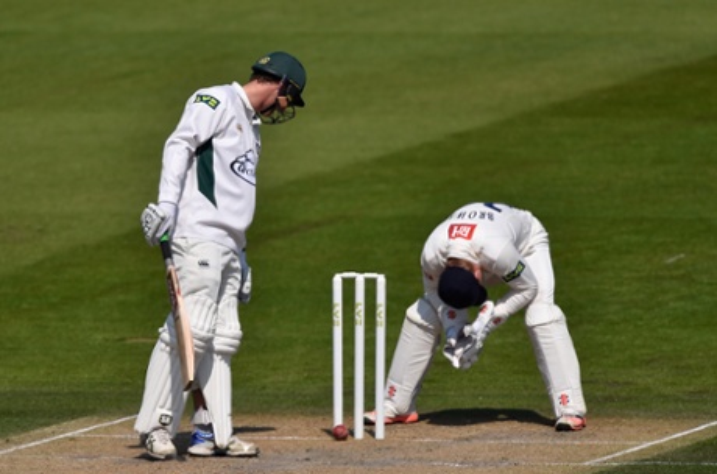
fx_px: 13903
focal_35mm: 700
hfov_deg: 3.0
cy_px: 237
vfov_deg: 2.0
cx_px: 358
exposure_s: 1/3200
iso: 200
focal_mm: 700
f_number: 5.6
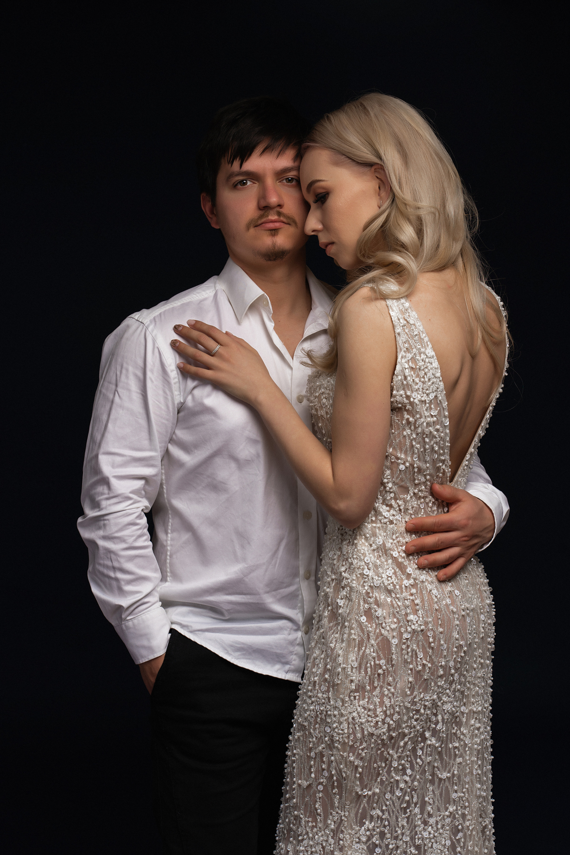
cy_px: 428
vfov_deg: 33.4
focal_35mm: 60
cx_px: 285
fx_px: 1425
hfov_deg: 22.6
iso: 100
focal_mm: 60
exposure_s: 1/160
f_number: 8
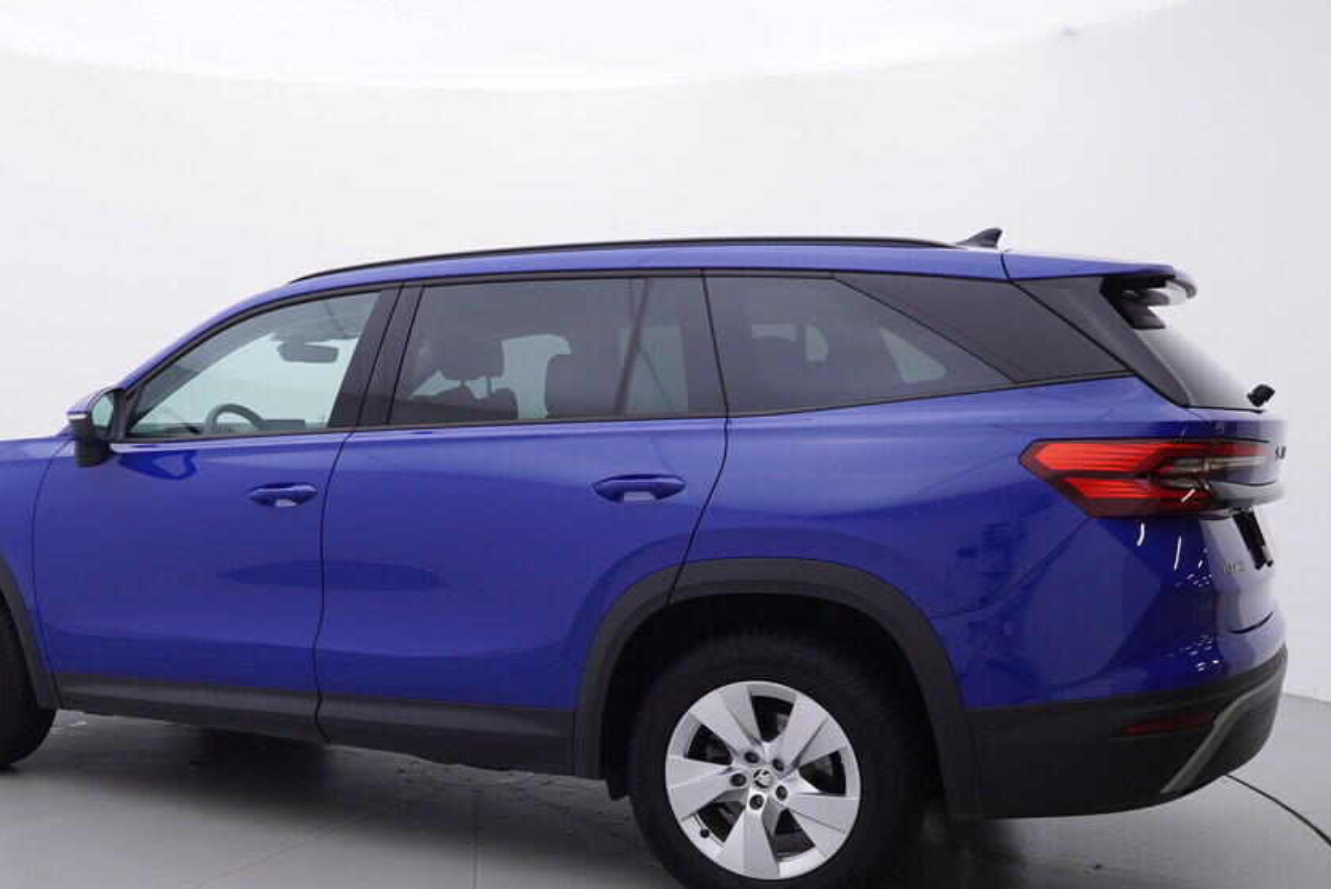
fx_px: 1438
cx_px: 432
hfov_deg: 48.8
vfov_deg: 33.8
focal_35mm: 39
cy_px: 637
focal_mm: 15
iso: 200
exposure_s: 1/80
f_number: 5
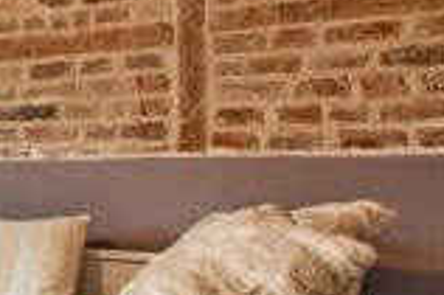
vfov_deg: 23.3
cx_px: -433
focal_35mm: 58
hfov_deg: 19.6
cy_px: 164
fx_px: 715
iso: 320
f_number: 9
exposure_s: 1/6
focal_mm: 14
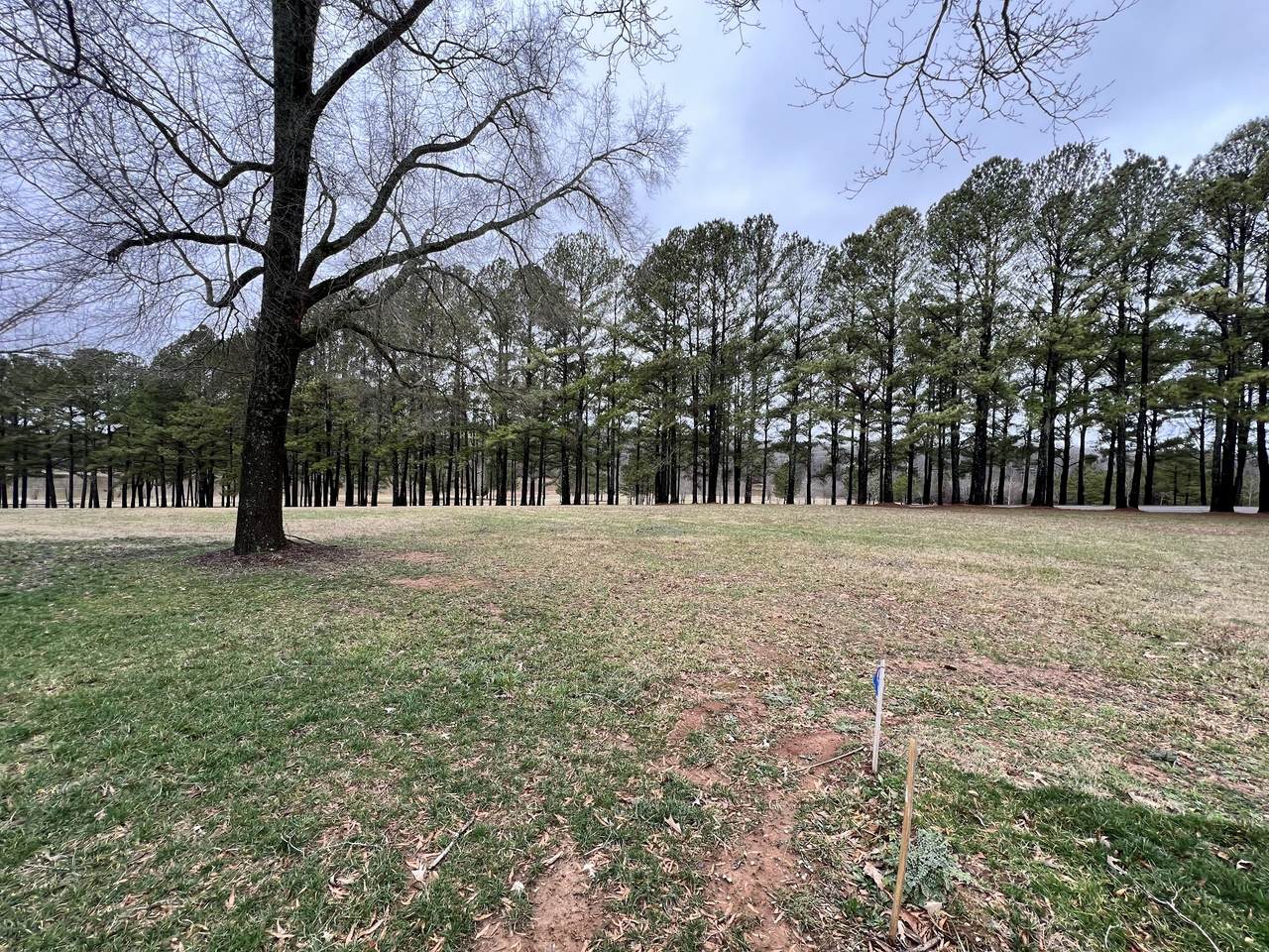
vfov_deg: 89.9
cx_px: 634
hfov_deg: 106.2
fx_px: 477
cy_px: 476
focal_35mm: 13
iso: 32
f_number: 1.8
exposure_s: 1/289
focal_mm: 1.57
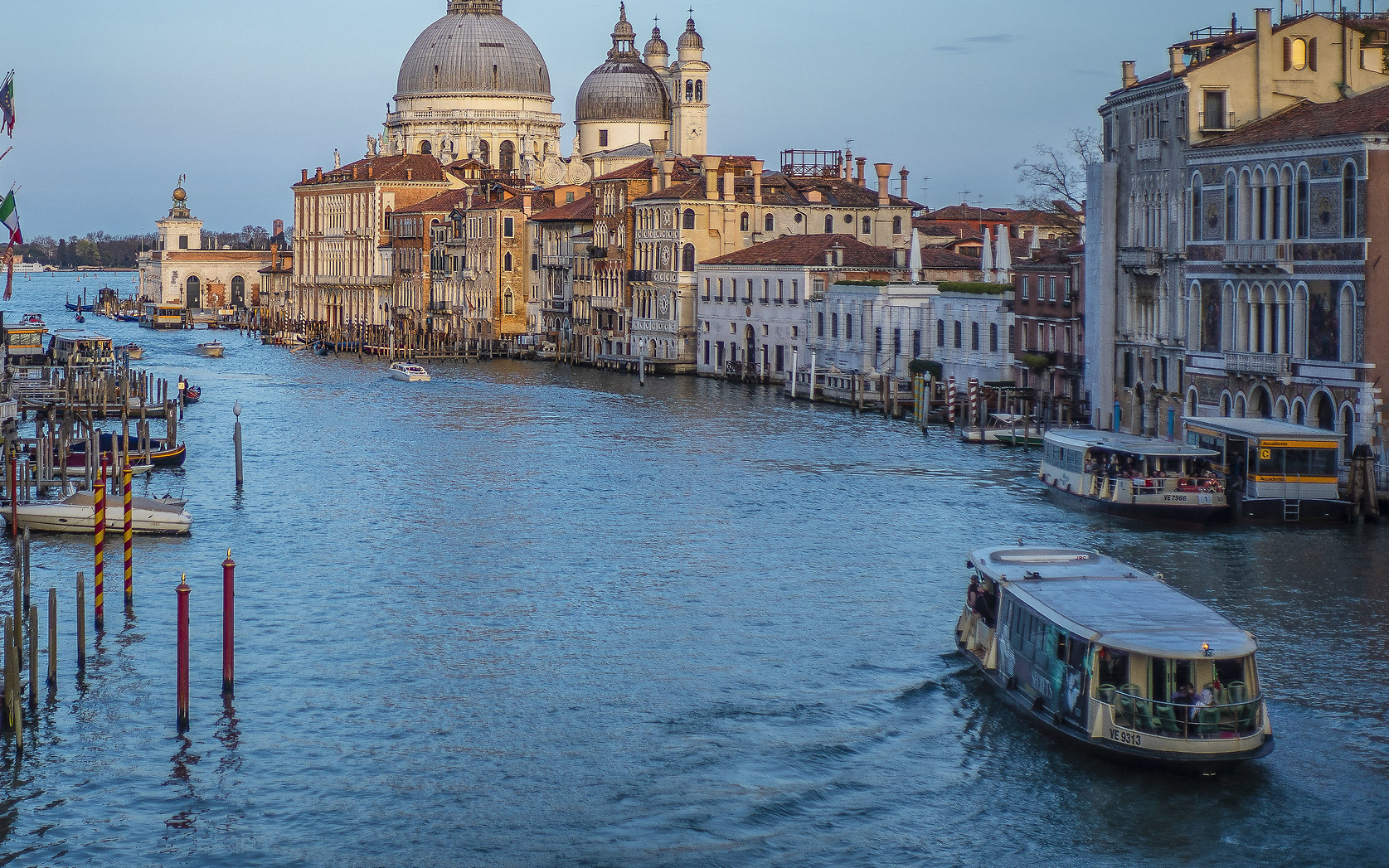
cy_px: 231
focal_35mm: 73
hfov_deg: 28.0
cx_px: 425
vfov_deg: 17.8
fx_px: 2763
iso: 50
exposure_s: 1/800
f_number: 1.8
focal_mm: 50
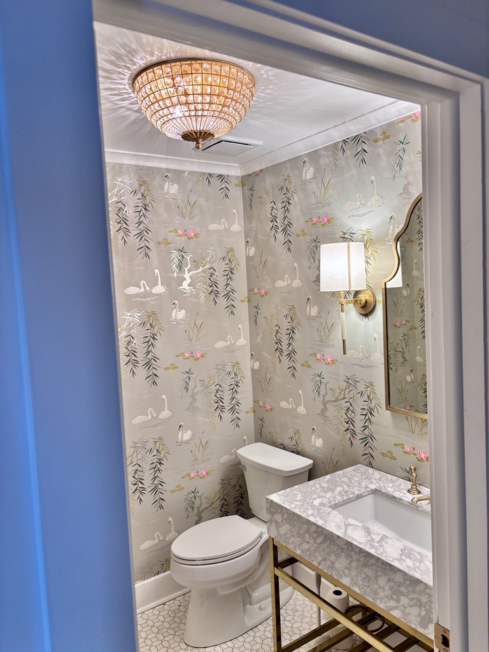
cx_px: 244
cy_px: 326
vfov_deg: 67.3
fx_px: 490
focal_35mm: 26
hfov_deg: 53.1
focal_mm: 5.96
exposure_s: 1/60
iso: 80
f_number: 1.6
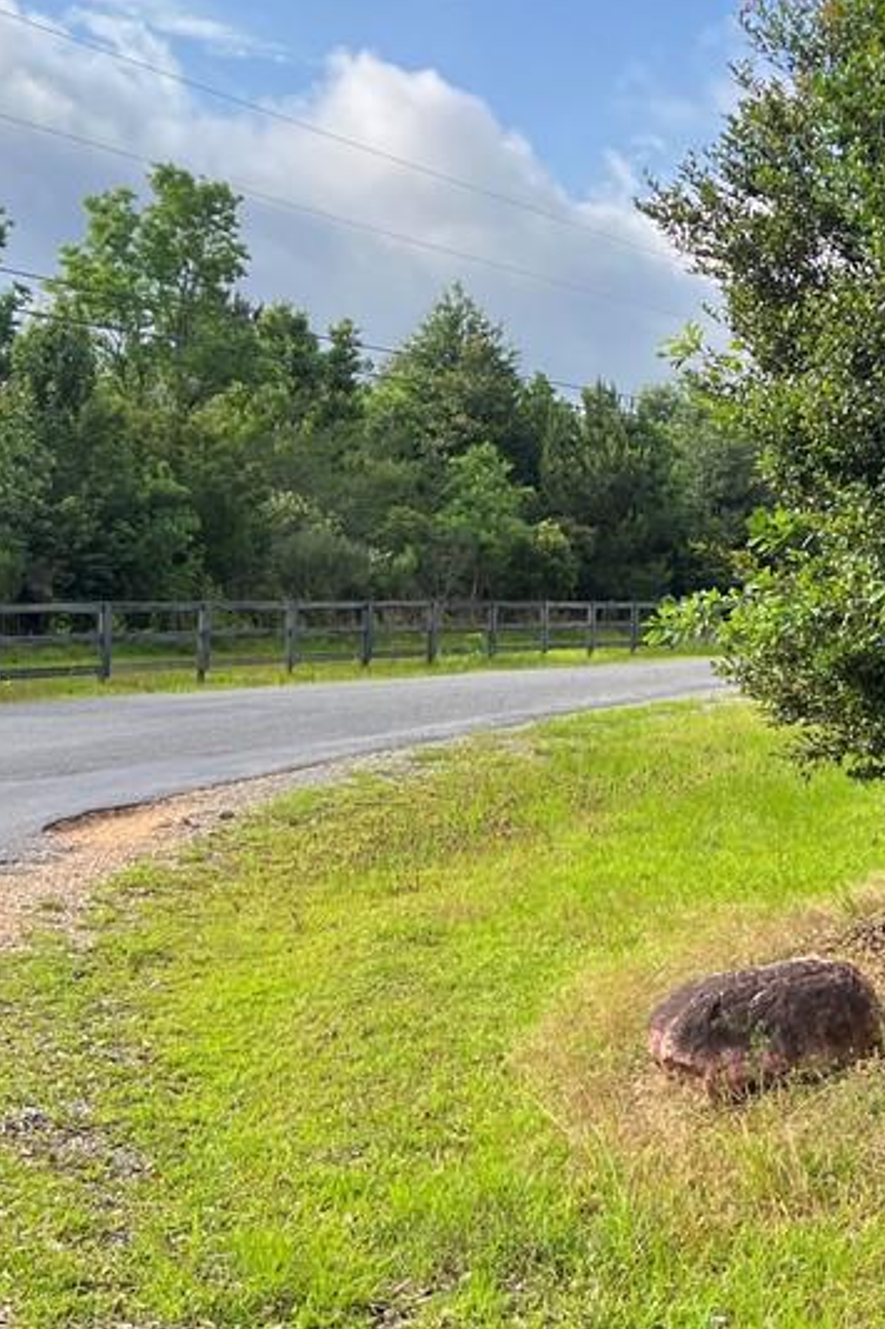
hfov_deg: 25.0
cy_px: 534
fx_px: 1919
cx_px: 830
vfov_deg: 38.1
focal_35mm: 52
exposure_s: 1/1751
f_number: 1.5
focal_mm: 5.7
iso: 50
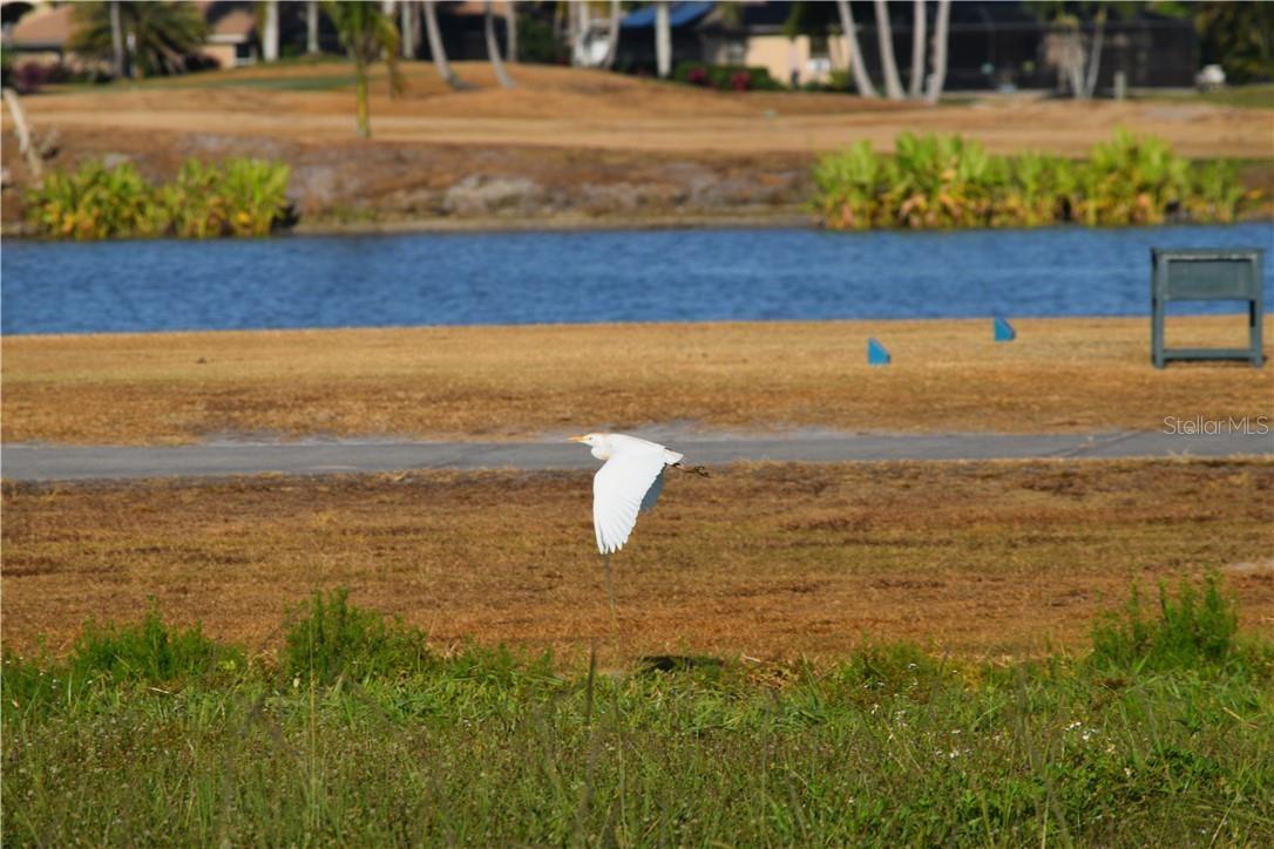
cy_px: 424
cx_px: 637
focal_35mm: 300
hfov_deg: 6.9
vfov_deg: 4.6
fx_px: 10616
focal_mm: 200
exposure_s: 1/2000
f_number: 8
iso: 400
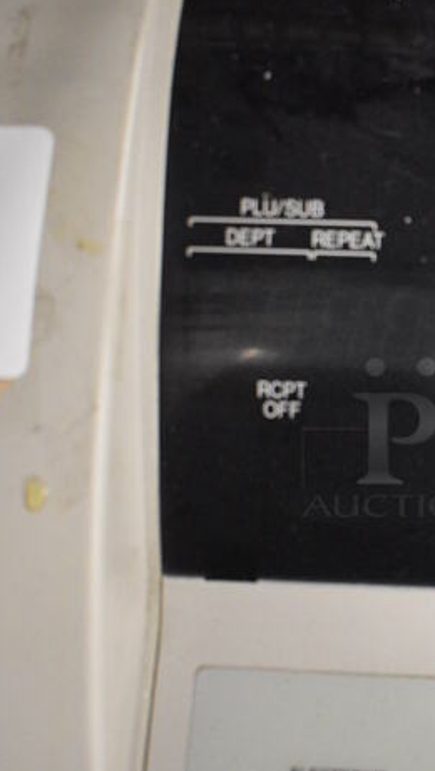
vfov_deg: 37.1
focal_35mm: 56
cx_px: 478
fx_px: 1146
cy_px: 436
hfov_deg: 20.5
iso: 2800
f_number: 3.5
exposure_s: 1/125
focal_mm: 18
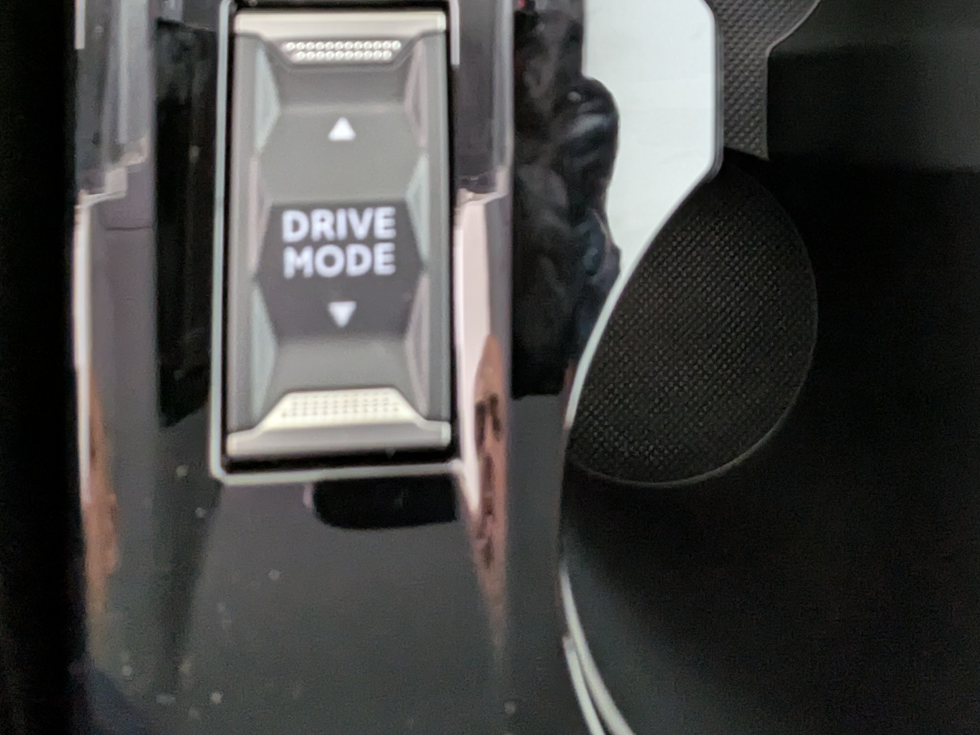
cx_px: 541
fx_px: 906
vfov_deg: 40.4
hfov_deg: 56.7
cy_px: 57
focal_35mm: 32
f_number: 2.2
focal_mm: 2.35
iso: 218
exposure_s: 1/23.8
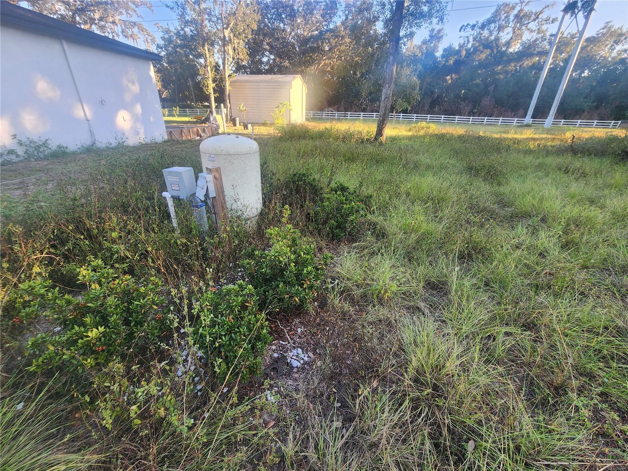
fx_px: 236
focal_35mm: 13
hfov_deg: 106.2
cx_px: 314
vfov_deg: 89.9
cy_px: 236
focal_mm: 2.2
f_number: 2.2
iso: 64
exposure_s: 1/120
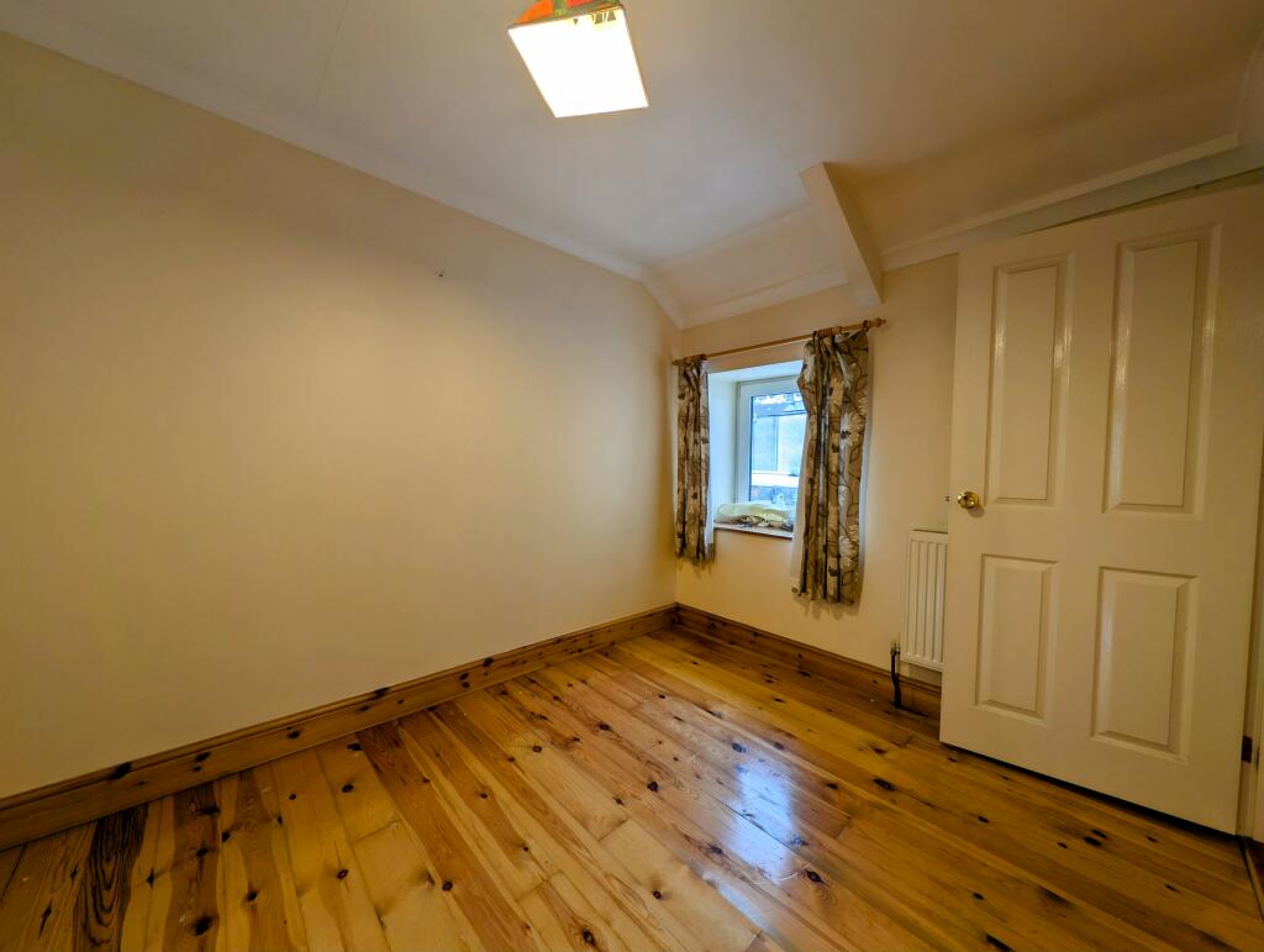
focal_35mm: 12
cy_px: 476
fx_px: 439
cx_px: 632
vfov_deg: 94.6
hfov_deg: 110.5
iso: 35
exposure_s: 1/31.6
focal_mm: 2.23
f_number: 1.95
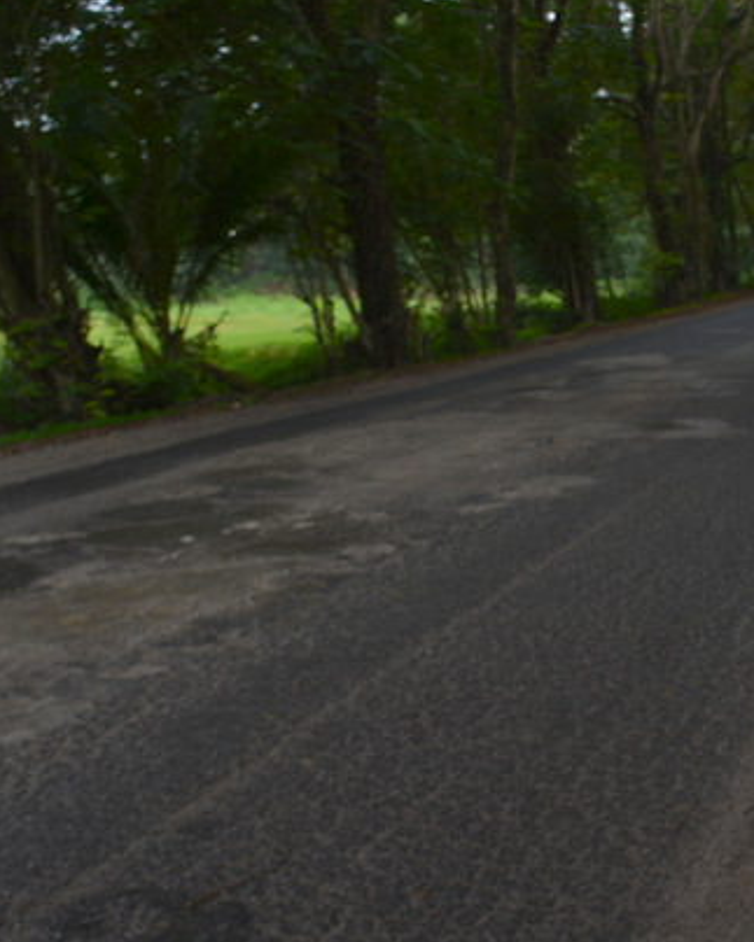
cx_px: 516
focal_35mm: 58
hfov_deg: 26.0
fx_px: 1618
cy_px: 488
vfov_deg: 32.5
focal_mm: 26
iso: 100
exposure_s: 1/50
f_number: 6.3
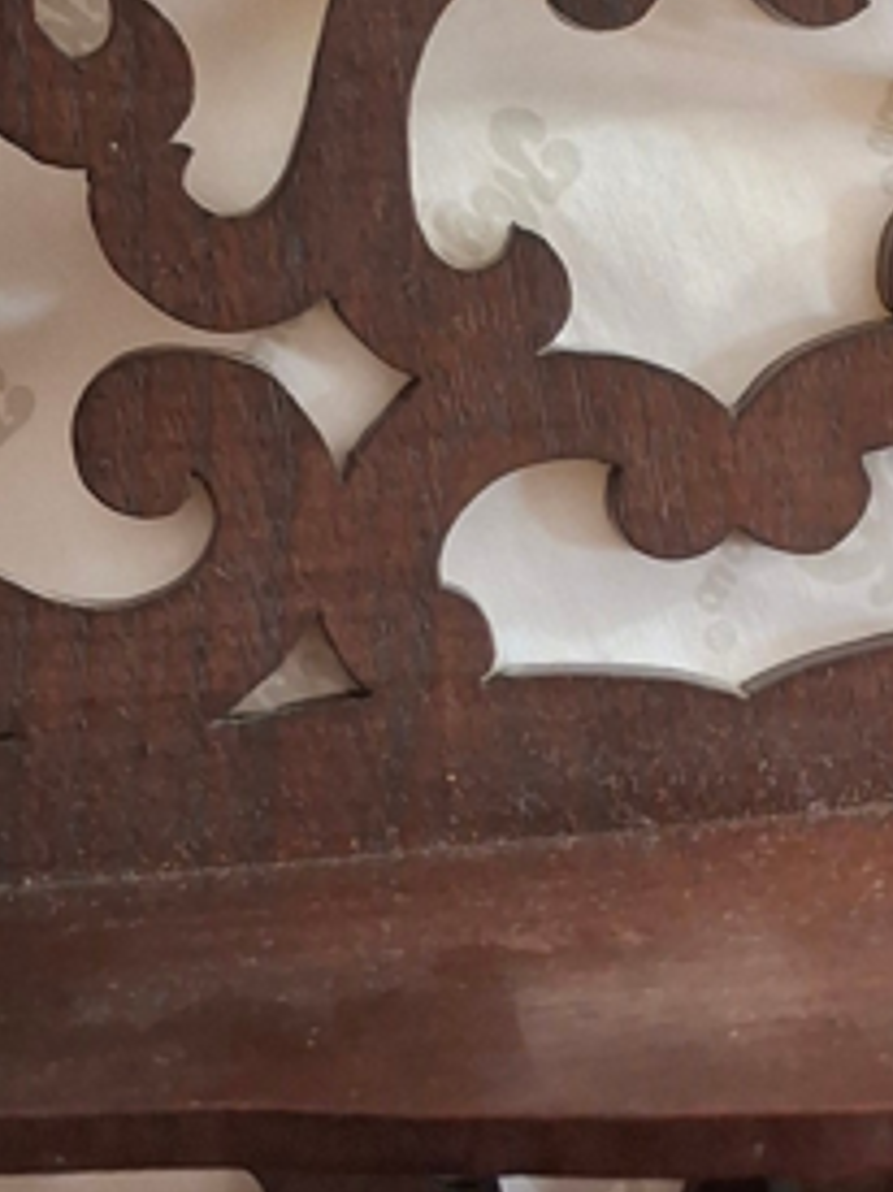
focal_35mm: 109
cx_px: 871
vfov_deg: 18.1
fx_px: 3752
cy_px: 616
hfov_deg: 13.4
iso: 125
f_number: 1.8
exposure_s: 1/60
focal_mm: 4.69
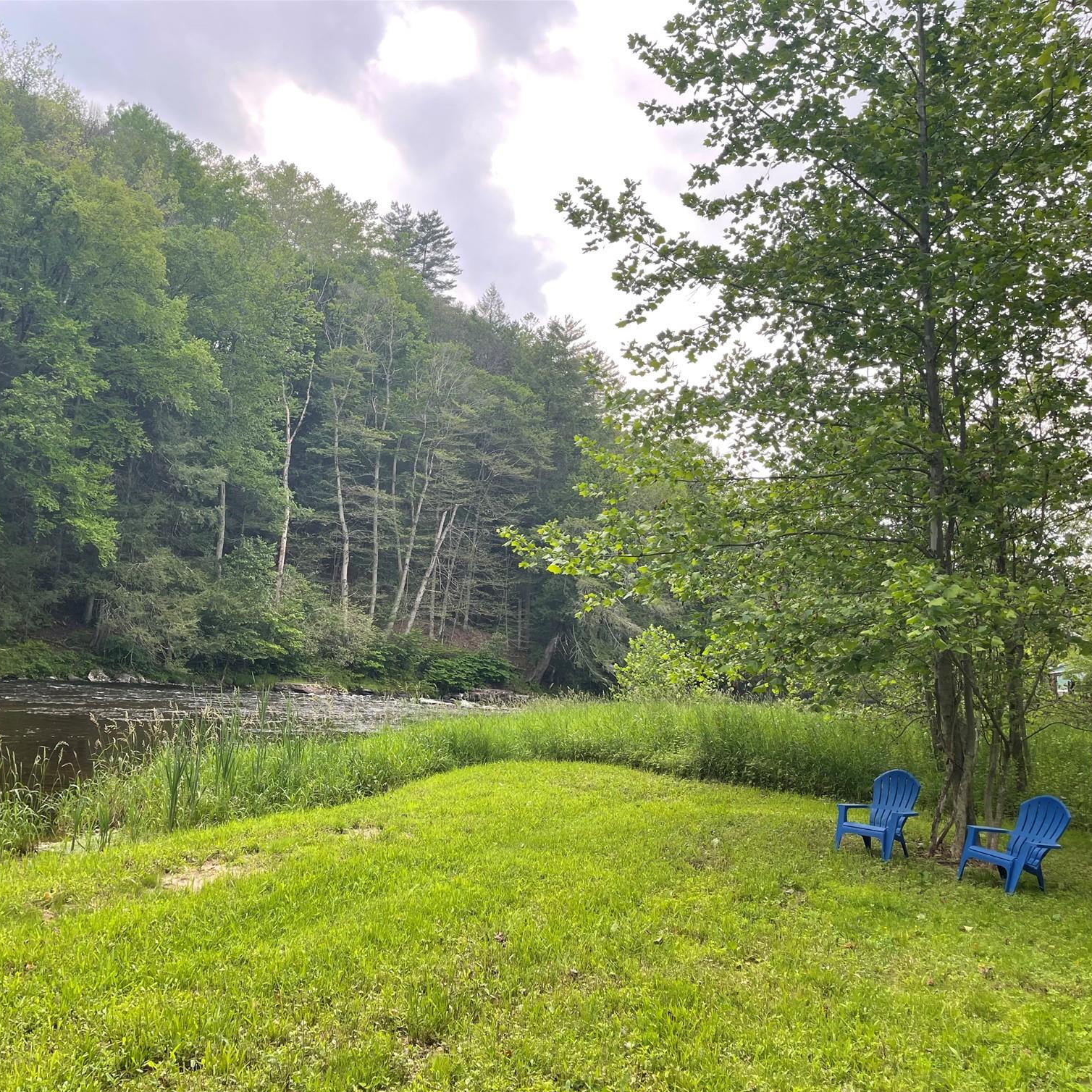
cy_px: 555
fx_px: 1071
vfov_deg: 54.0
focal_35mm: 30
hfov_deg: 53.7
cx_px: 445
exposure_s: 1/470
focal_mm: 5.1
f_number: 1.6
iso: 32
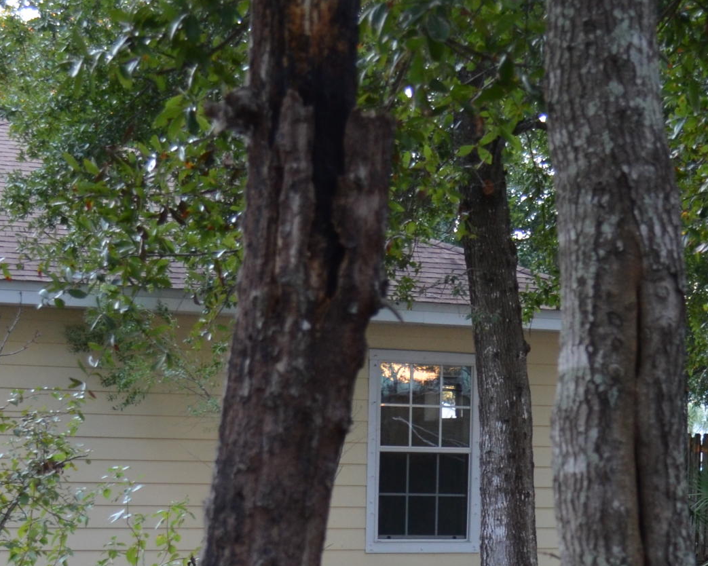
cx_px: 469
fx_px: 2032
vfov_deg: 15.5
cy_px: 612
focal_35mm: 97
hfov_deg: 19.7
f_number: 4
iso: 500
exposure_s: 1/60
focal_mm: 24
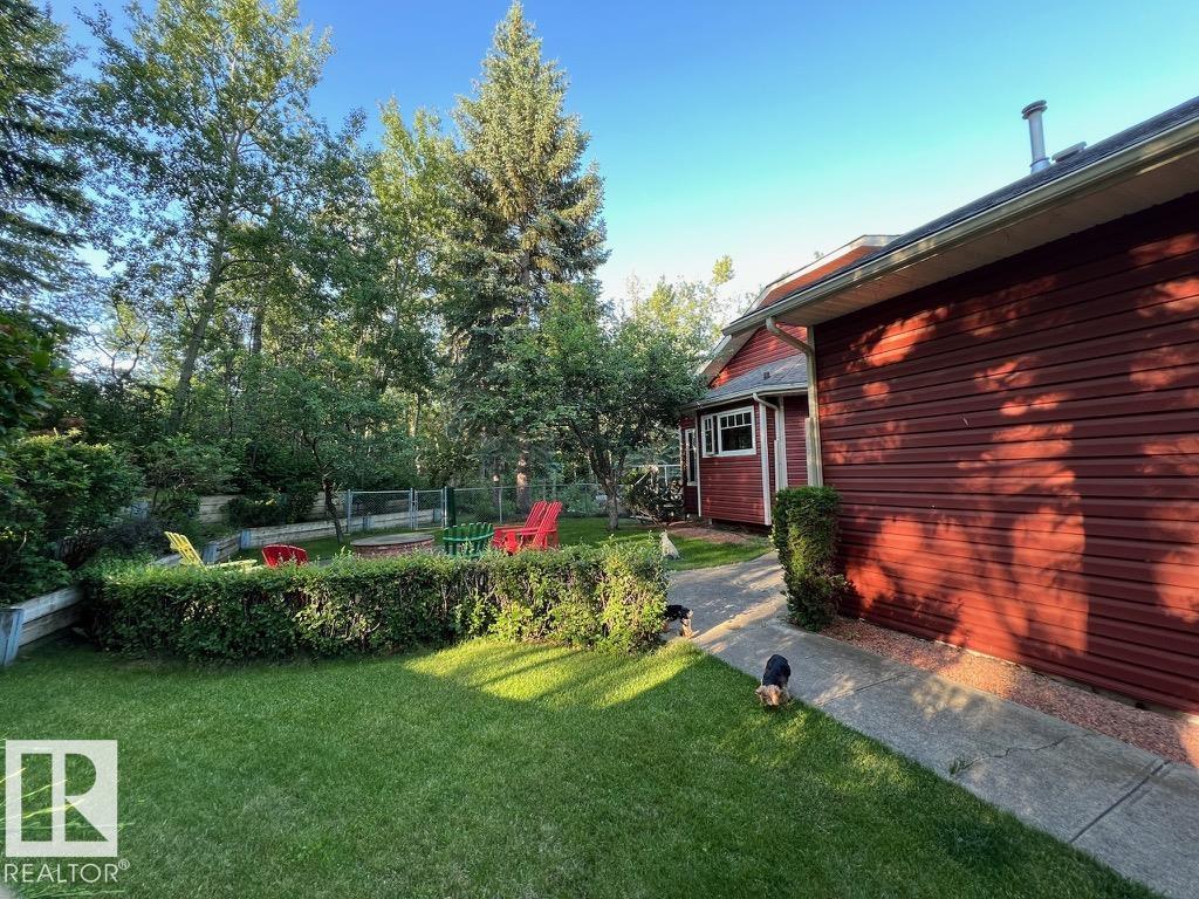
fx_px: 450
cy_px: 450
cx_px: 600
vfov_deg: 89.9
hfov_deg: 106.2
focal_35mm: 13
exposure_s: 1/99
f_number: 1.8
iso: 64
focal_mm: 1.57
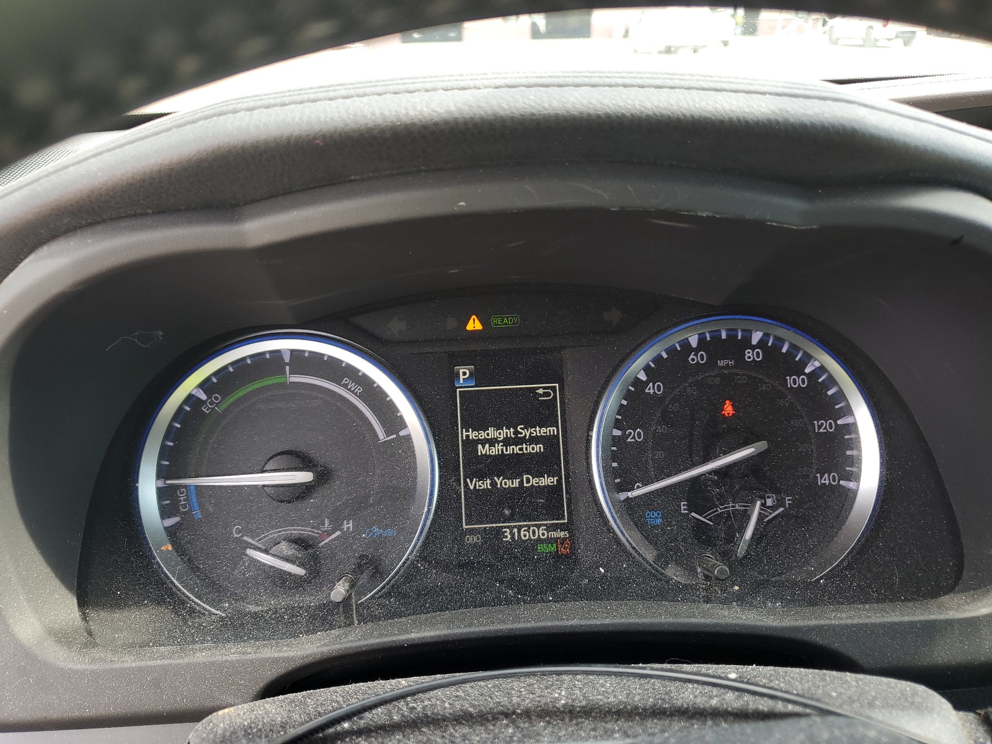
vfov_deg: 53.1
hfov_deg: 67.3
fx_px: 745
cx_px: 496
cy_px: 372
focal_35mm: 26
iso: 50
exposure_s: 1/161
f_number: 1.5
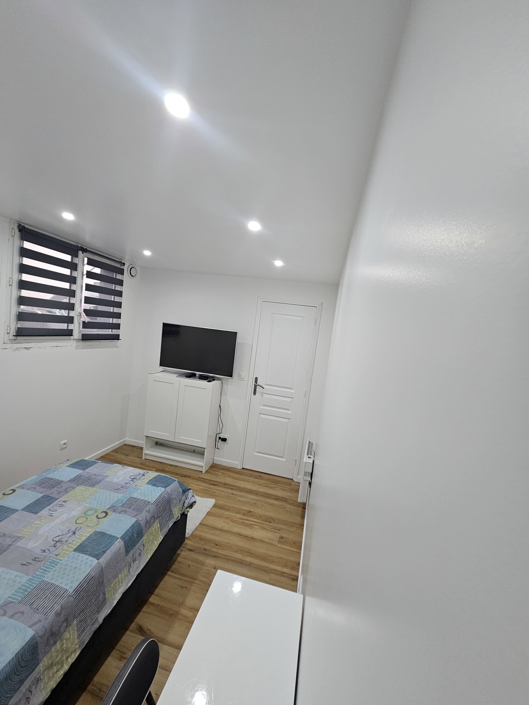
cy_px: 352
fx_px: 265
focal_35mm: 13
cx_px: 264
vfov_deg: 106.2
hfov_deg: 89.9
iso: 200
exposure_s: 1/77.4
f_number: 2.2
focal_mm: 2.2
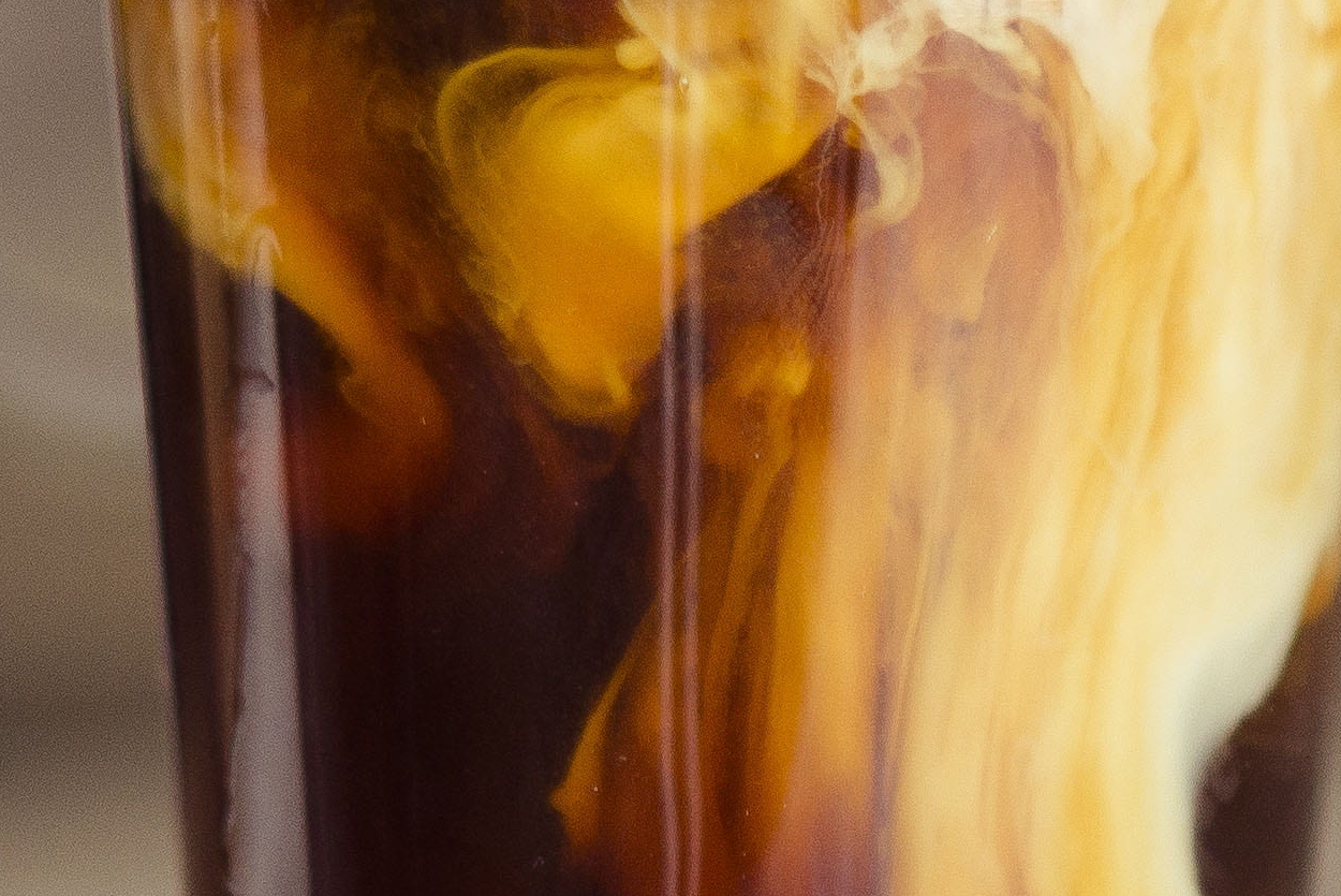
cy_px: -226
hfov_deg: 5.0
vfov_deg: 3.4
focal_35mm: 409
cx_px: 1550
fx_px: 15243
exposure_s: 1/400
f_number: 1.8
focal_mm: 85
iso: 500
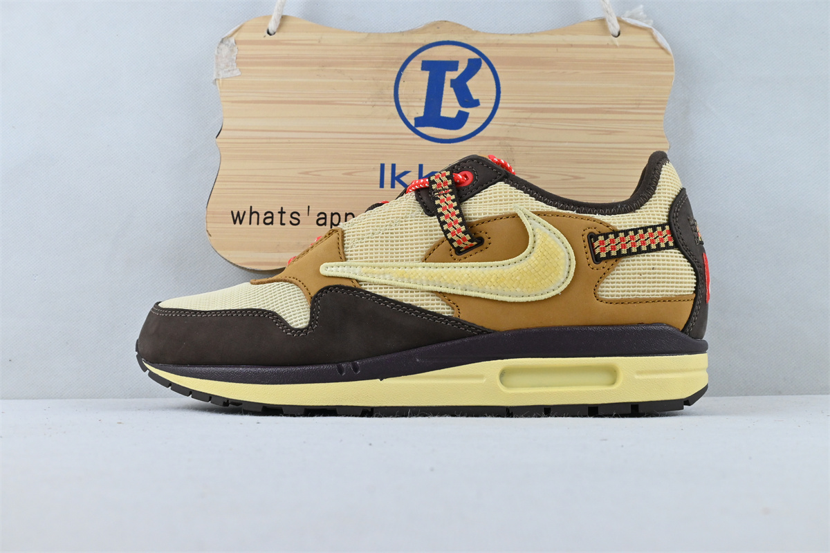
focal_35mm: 44
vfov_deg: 30.8
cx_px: 415
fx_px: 1003
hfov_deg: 45.0
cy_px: 276
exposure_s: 1/160
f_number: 10
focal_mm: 29
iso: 1000
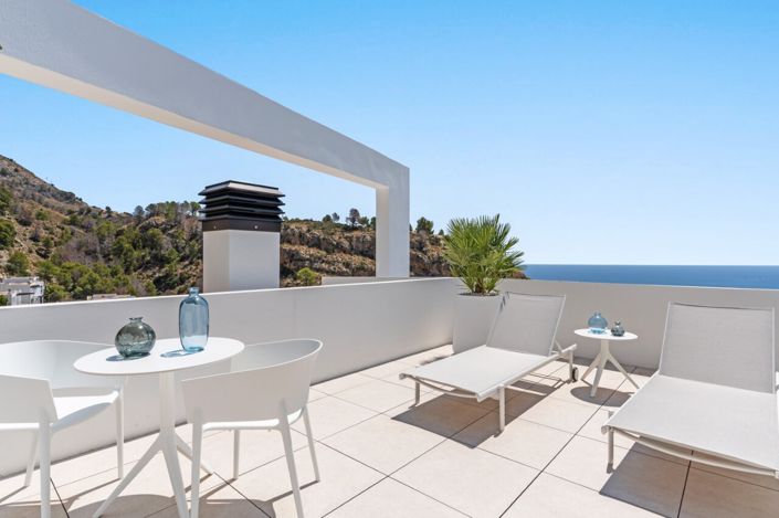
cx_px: 390
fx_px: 368
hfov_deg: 93.3
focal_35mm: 17
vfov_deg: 70.4
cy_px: 259
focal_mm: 17
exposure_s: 1/60
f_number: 18
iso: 50
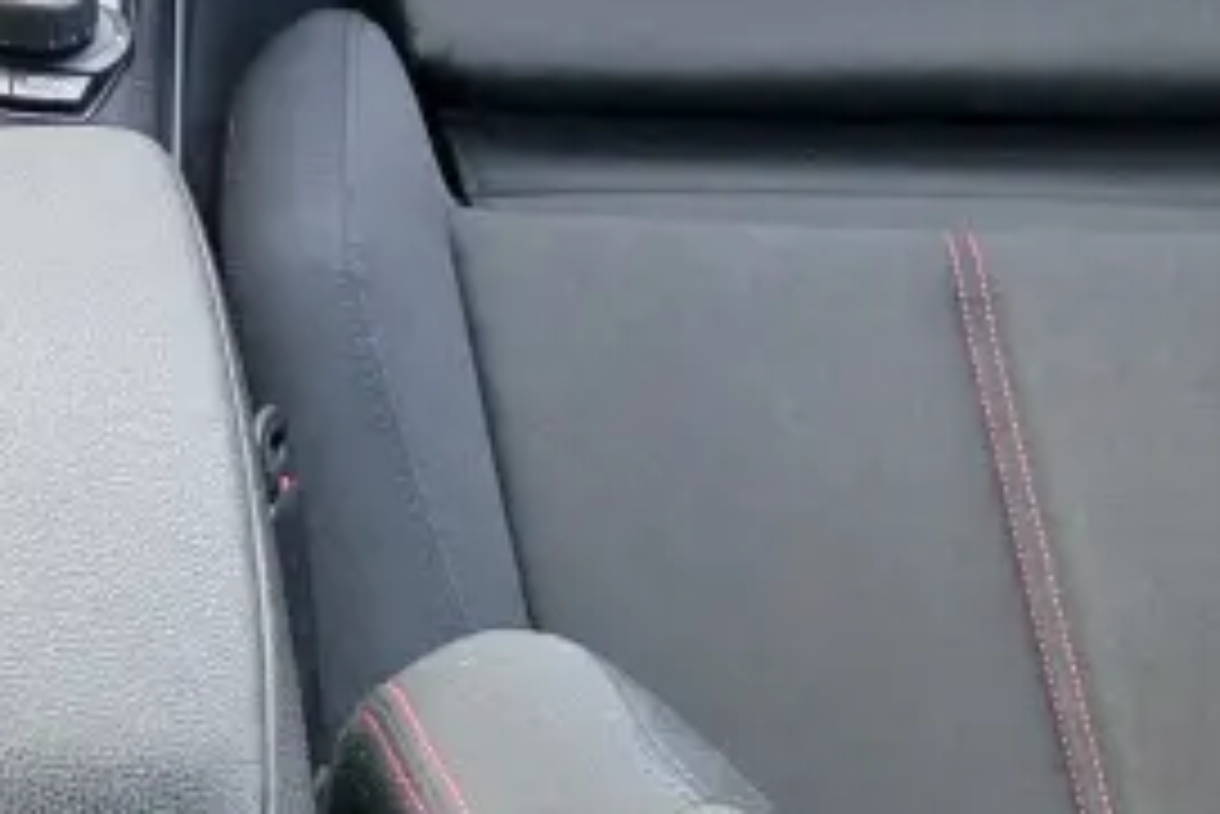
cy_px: -625
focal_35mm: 127
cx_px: -261
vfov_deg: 10.2
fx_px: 4306
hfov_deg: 15.5
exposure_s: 1/180
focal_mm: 6.3
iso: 200
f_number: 1.7
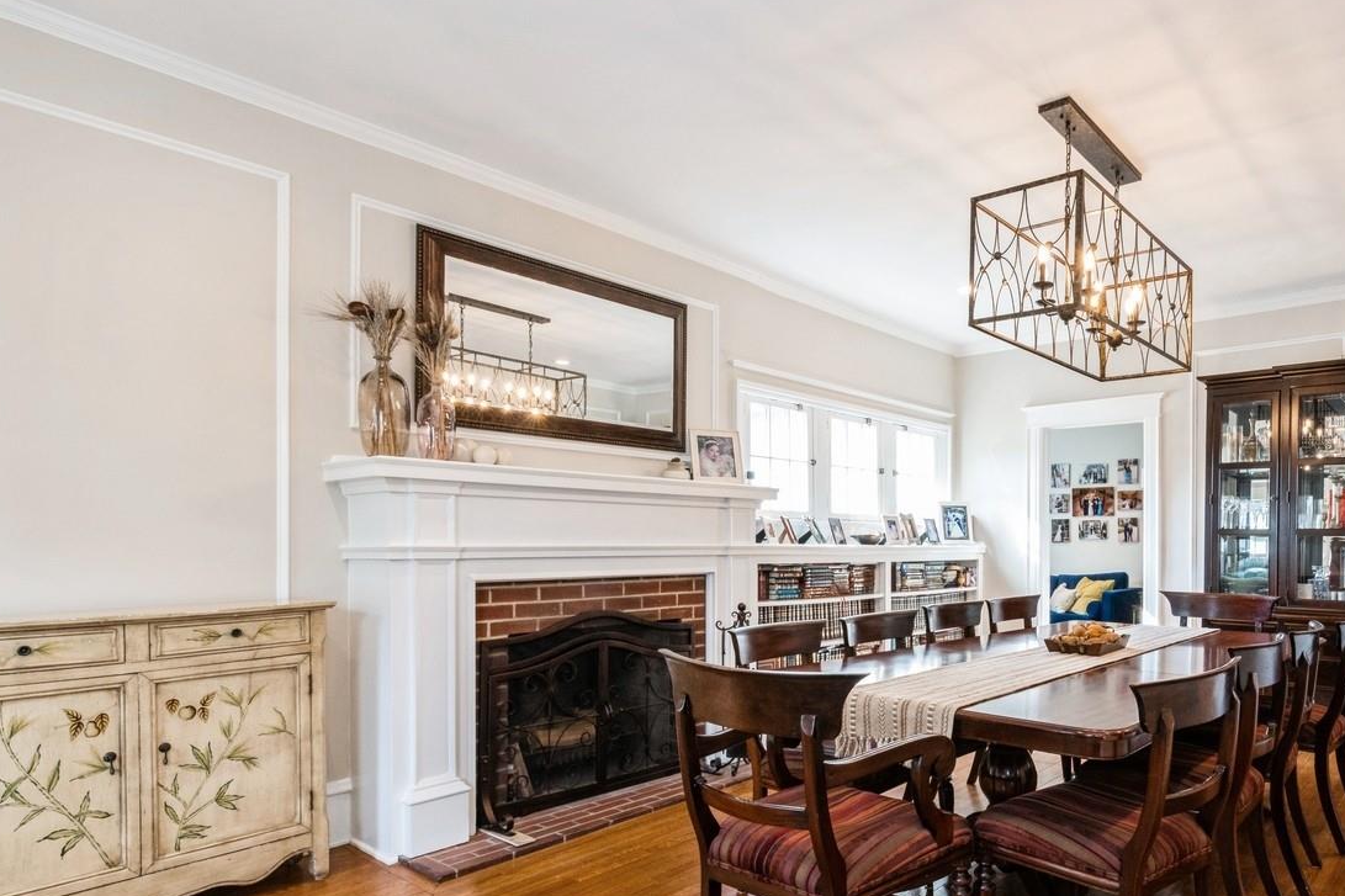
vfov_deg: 56.7
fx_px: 822
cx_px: 848
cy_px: 544
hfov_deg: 77.1
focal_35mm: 22
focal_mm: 15
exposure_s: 1/15
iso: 1250
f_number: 14
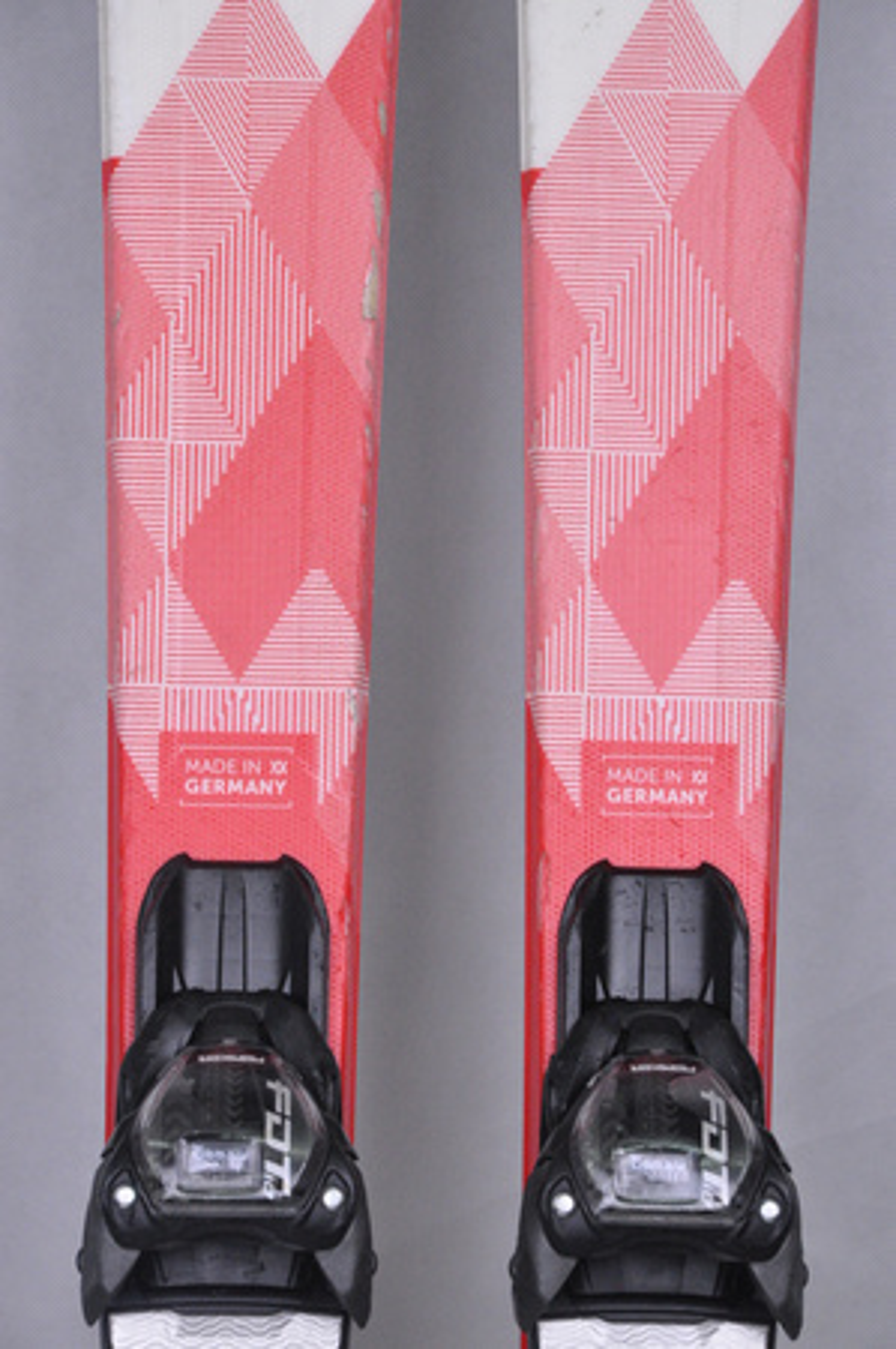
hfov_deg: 8.7
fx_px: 5893
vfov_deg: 13.1
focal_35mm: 158
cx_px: 448
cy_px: 674
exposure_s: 1/125
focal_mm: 105
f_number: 9.5
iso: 3200
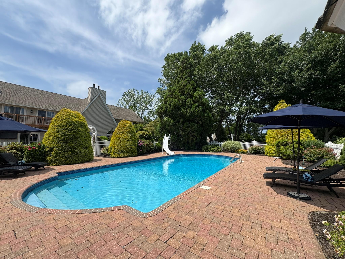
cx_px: 172
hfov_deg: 102.1
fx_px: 140
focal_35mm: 14
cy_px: 130
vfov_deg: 85.7
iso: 50
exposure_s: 1/1672
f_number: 2.2
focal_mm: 2.22
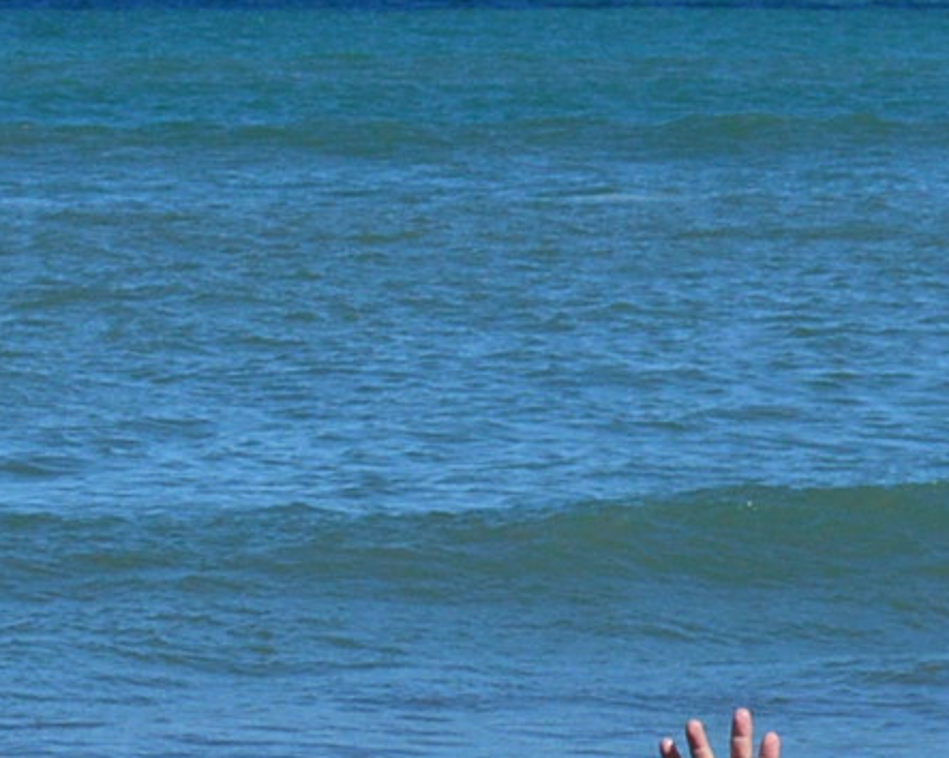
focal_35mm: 382
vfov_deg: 4.0
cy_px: 1381
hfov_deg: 5.0
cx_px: -349
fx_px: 10724
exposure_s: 1/500
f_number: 11
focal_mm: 40
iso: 280
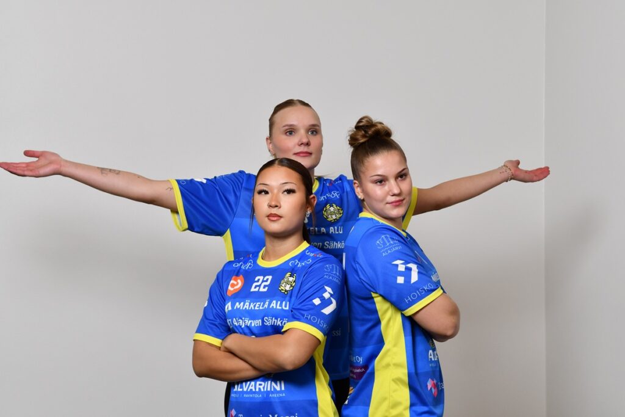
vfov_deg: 17.5
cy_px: 208
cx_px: 312
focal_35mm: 78
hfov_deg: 26.0
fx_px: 1354
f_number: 5.6
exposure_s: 1/125
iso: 640
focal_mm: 52
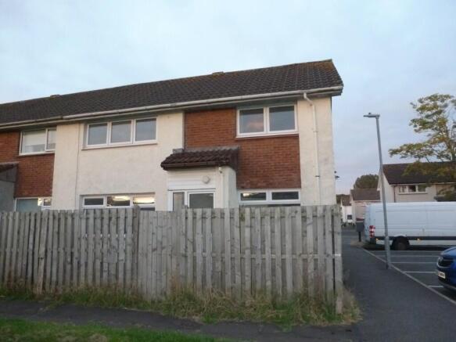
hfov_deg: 71.6
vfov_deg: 56.8
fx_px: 316
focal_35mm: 24
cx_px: 228
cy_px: 171
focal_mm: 4.3
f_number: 3.3
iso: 500
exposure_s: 1/60
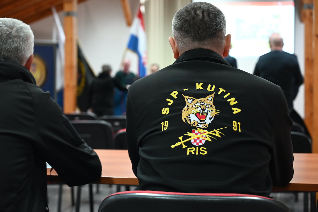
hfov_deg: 32.9
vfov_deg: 22.3
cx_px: 159
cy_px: 106
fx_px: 539
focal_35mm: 61
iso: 2500
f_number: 4
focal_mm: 61
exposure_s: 1/60
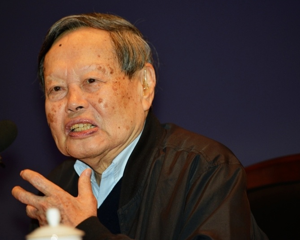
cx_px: 130
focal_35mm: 252
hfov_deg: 7.7
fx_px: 2238
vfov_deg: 6.1
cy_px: 120
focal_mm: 200
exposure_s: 1/200
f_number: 2.8
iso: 800
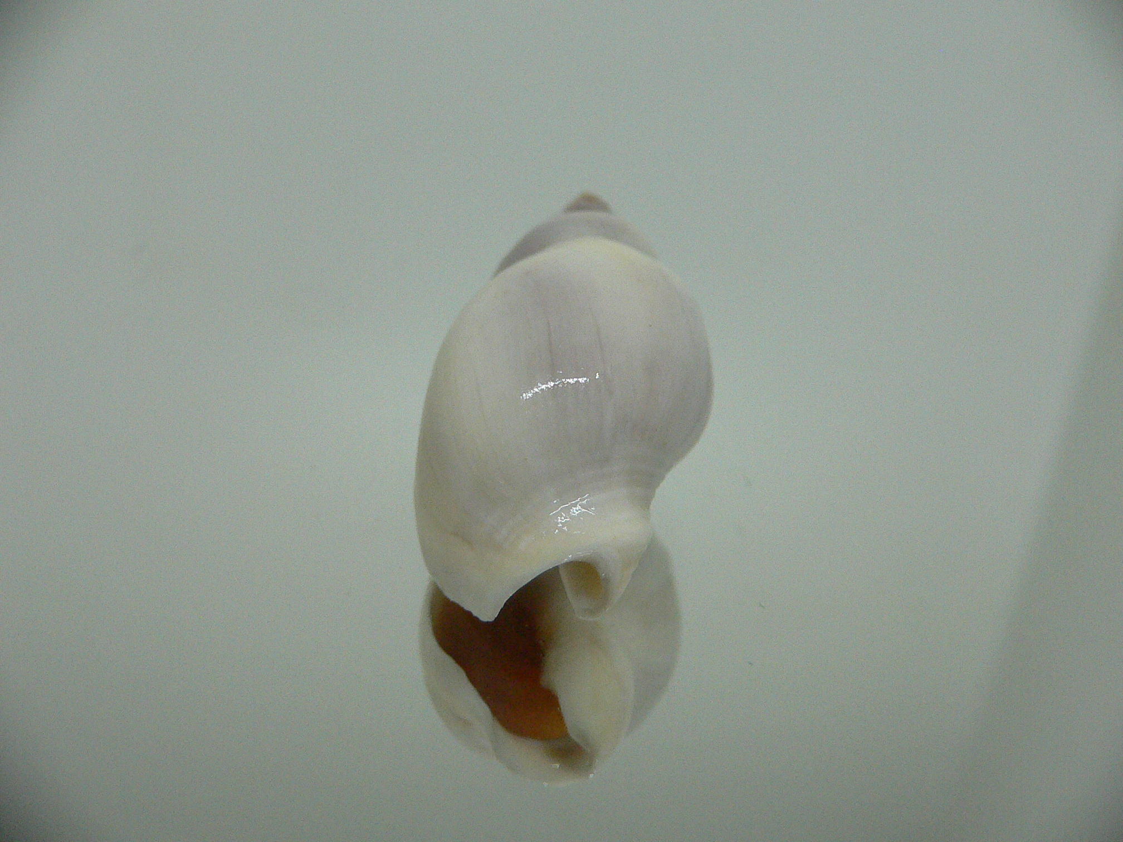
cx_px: 562
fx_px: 1135
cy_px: 421
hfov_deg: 52.6
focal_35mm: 35
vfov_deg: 40.7
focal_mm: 4.6
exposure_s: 1/60
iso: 200
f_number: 2.8
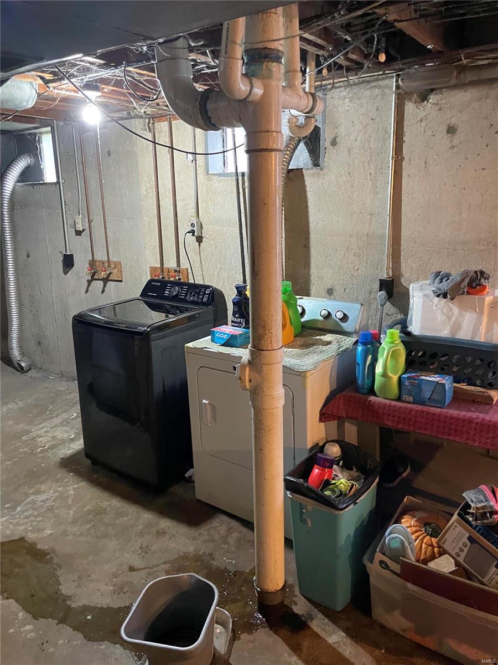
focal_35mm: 26
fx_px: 499
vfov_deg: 67.3
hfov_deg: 53.1
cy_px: 332
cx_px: 249
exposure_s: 1/30
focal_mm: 4.2
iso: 500
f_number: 1.6
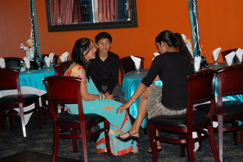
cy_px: 81
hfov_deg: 29.3
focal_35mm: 69
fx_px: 465
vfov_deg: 19.7
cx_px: 122
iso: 720
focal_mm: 46
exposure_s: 1/60
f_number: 5.3
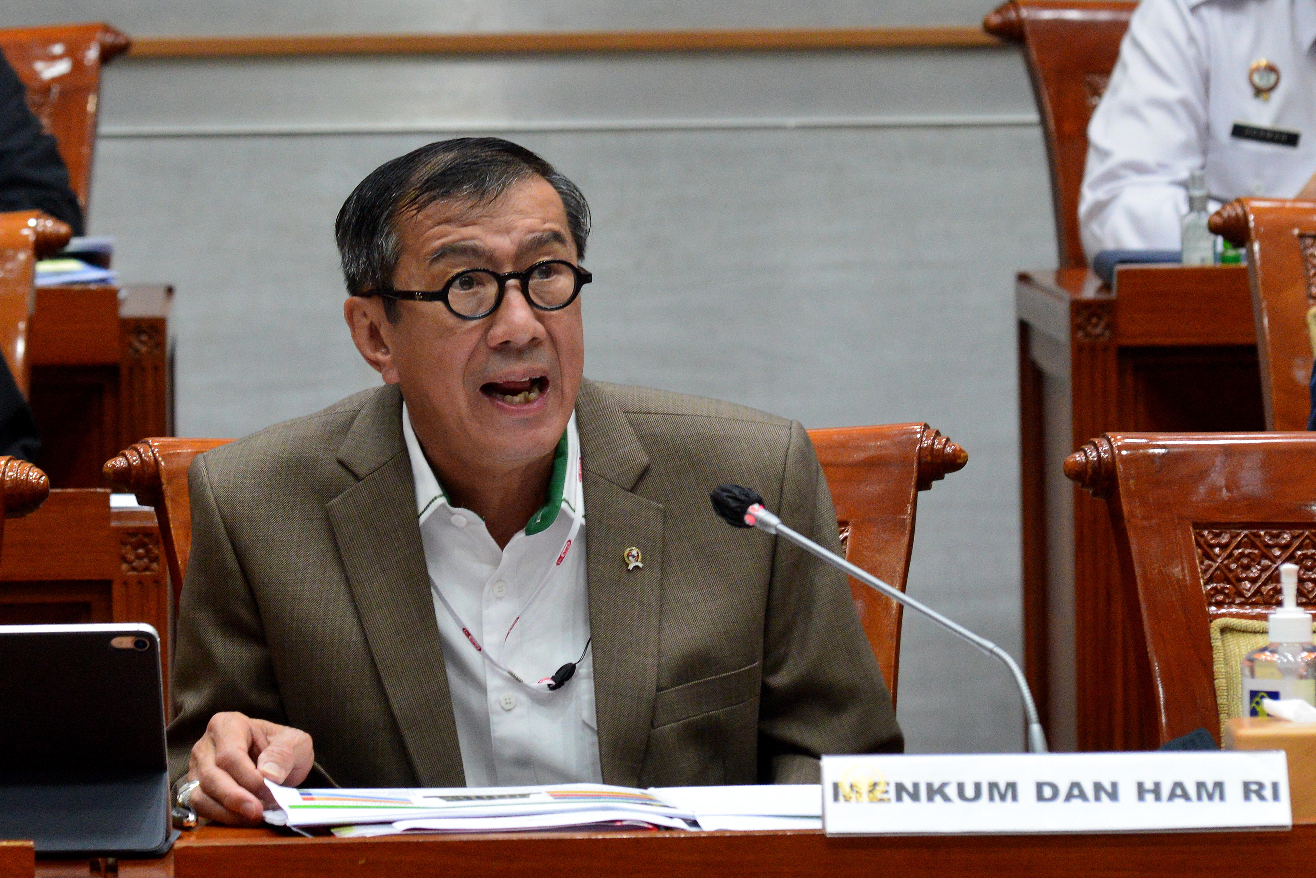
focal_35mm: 200
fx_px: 7314
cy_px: 439
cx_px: 658
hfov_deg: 10.3
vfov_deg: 6.9
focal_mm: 200
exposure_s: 1/125
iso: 4000
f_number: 9
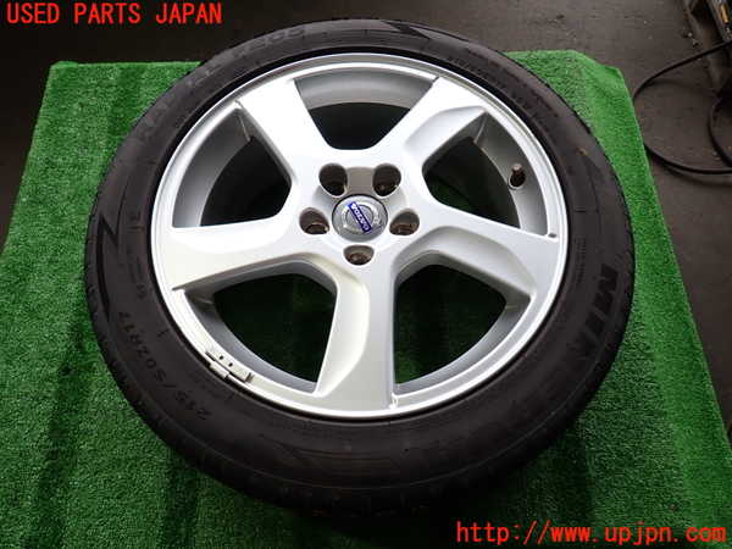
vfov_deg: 54.9
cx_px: 366
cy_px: 274
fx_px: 529
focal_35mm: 25
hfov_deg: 69.4
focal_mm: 4.5
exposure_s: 1/80
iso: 100
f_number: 2
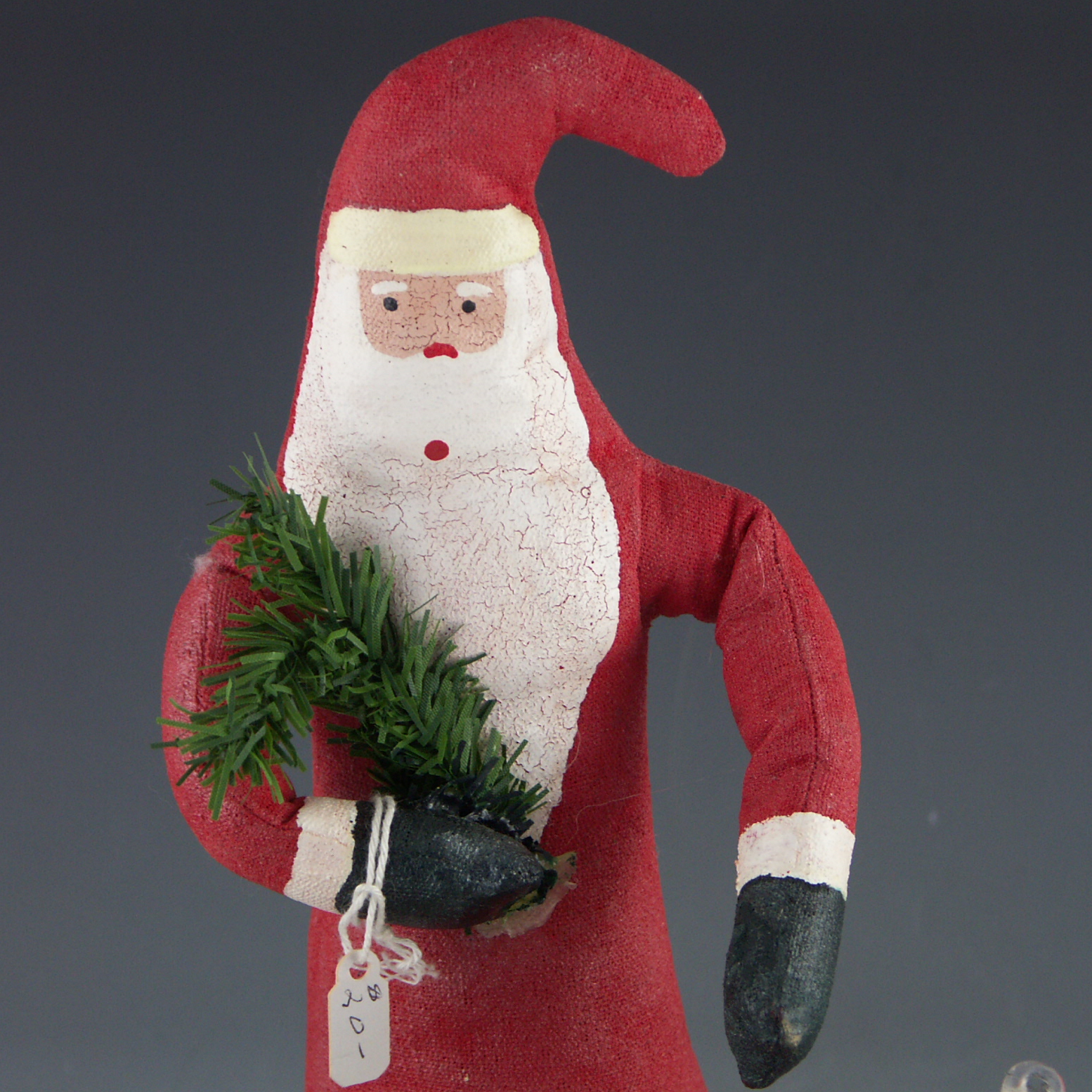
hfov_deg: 12.3
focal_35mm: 142
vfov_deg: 12.3
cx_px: 613
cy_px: 545
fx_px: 5068
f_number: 3.2
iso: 100
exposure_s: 1/100
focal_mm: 30.59
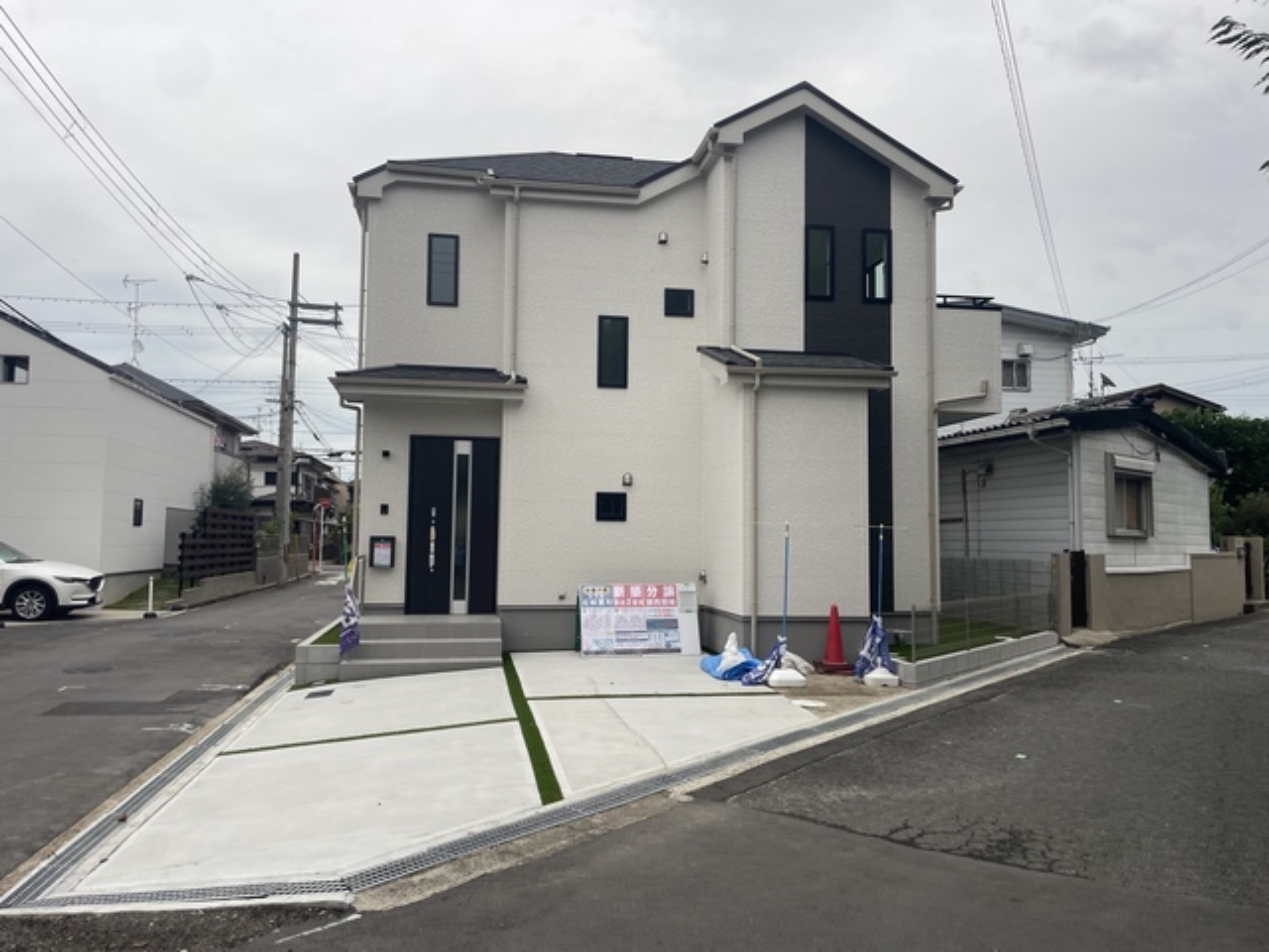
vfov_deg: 53.1
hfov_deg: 67.3
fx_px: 953
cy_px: 476
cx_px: 634
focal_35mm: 26
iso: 32
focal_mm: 4.2
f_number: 1.6
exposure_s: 1/283
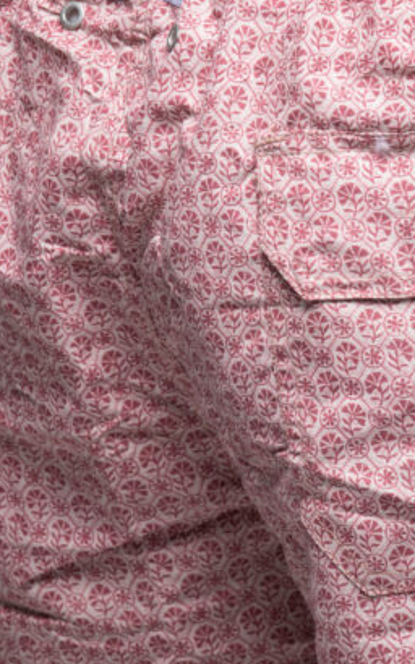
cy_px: 395
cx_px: 481
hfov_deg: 2.9
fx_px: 8113
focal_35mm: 448
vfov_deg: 4.7
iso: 200
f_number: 16
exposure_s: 1/125
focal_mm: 200
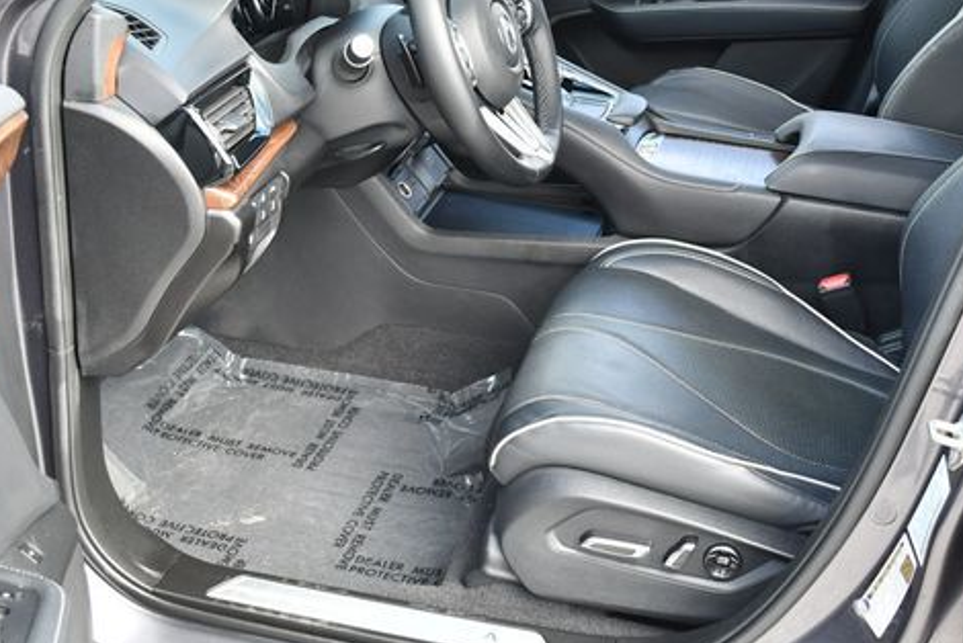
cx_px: 600
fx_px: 1312
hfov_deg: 40.1
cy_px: 238
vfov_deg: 27.5
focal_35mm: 49
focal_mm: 18
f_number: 3.5
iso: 560
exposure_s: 1/250
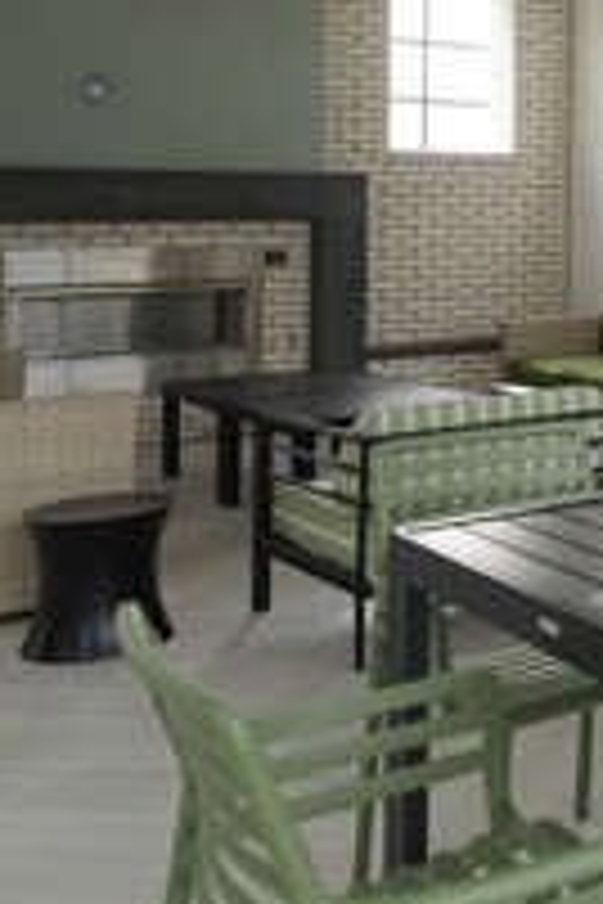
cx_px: 850
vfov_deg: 37.4
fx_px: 1281
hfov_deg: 22.6
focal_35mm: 51
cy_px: 169
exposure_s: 1/400
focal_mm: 16
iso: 100
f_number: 1.8
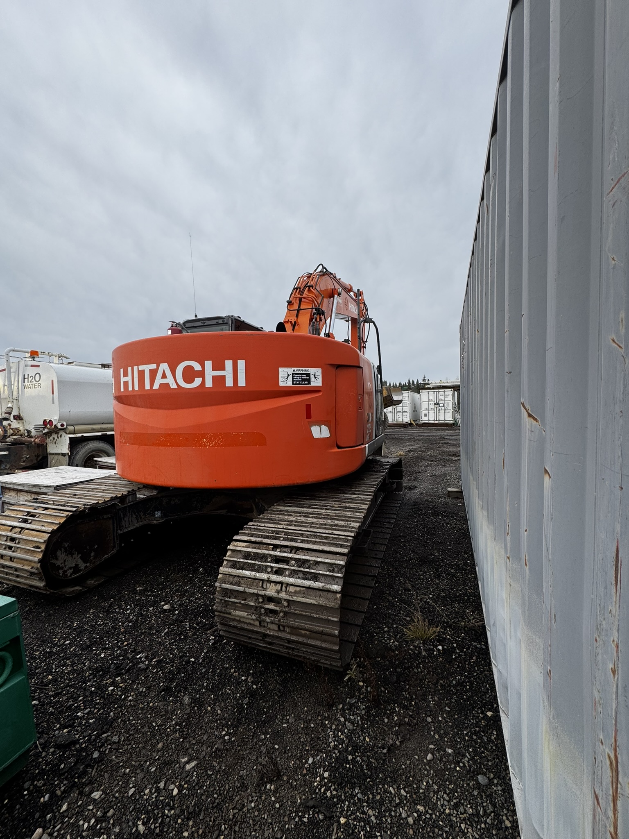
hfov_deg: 85.7
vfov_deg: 102.1
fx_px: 339
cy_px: 420
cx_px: 314
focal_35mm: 14
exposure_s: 1/508
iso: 40
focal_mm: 2.22
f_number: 2.2
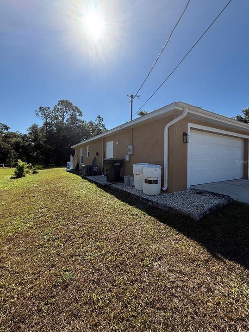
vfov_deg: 98.1
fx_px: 144
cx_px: 124
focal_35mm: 15
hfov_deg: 81.8
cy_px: 162
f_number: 2.2
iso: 50
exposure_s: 1/1745
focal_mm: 2.22
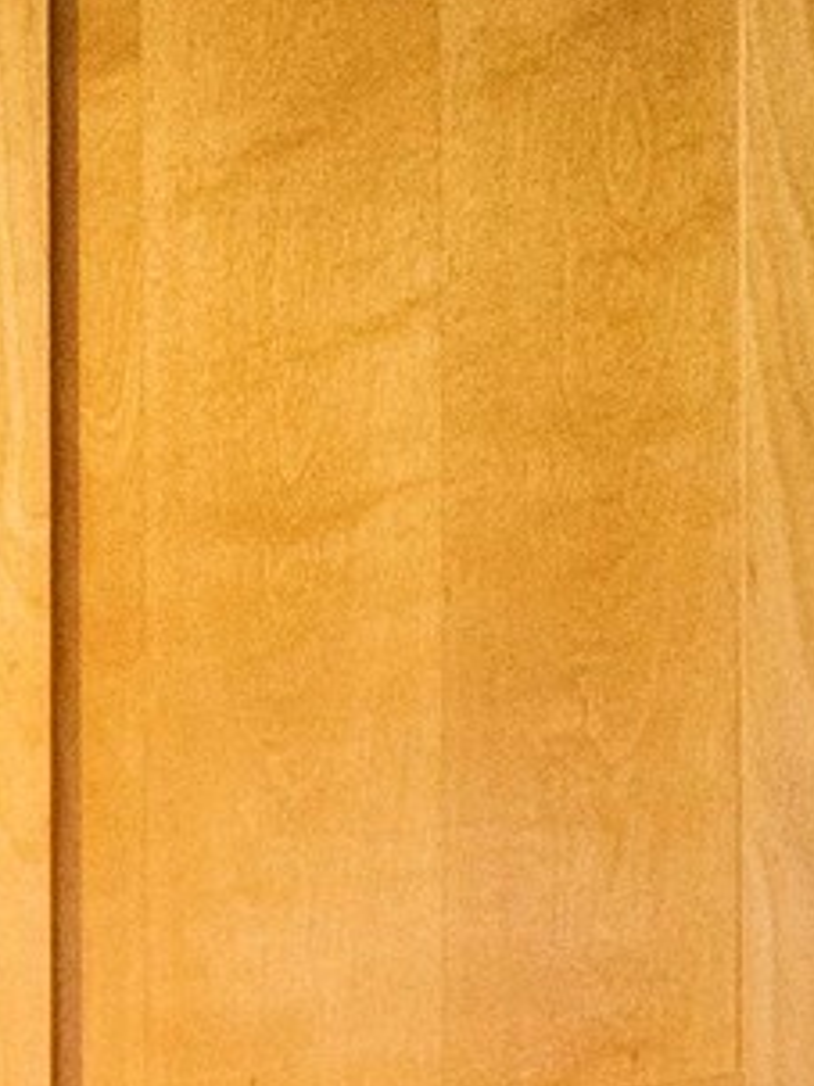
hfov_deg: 10.4
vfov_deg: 21.3
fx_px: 2196
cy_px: 1810
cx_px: -1841
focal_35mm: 70
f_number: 7.1
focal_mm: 13
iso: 640
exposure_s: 1/60
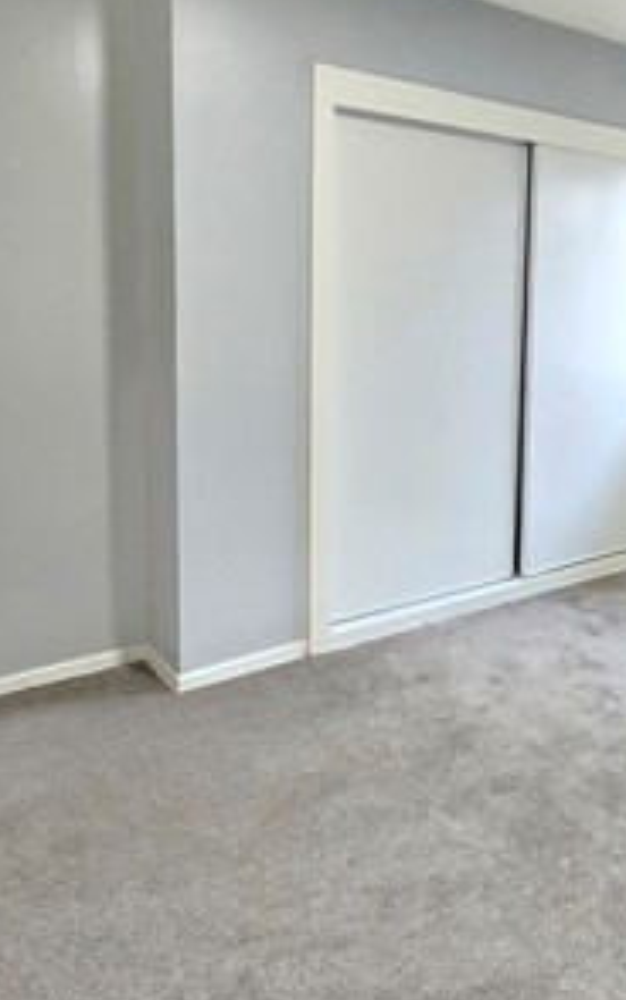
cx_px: 565
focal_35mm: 30
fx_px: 818
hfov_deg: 38.9
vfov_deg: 62.2
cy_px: 391
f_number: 2.2
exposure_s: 1/60
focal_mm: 2.2
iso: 640
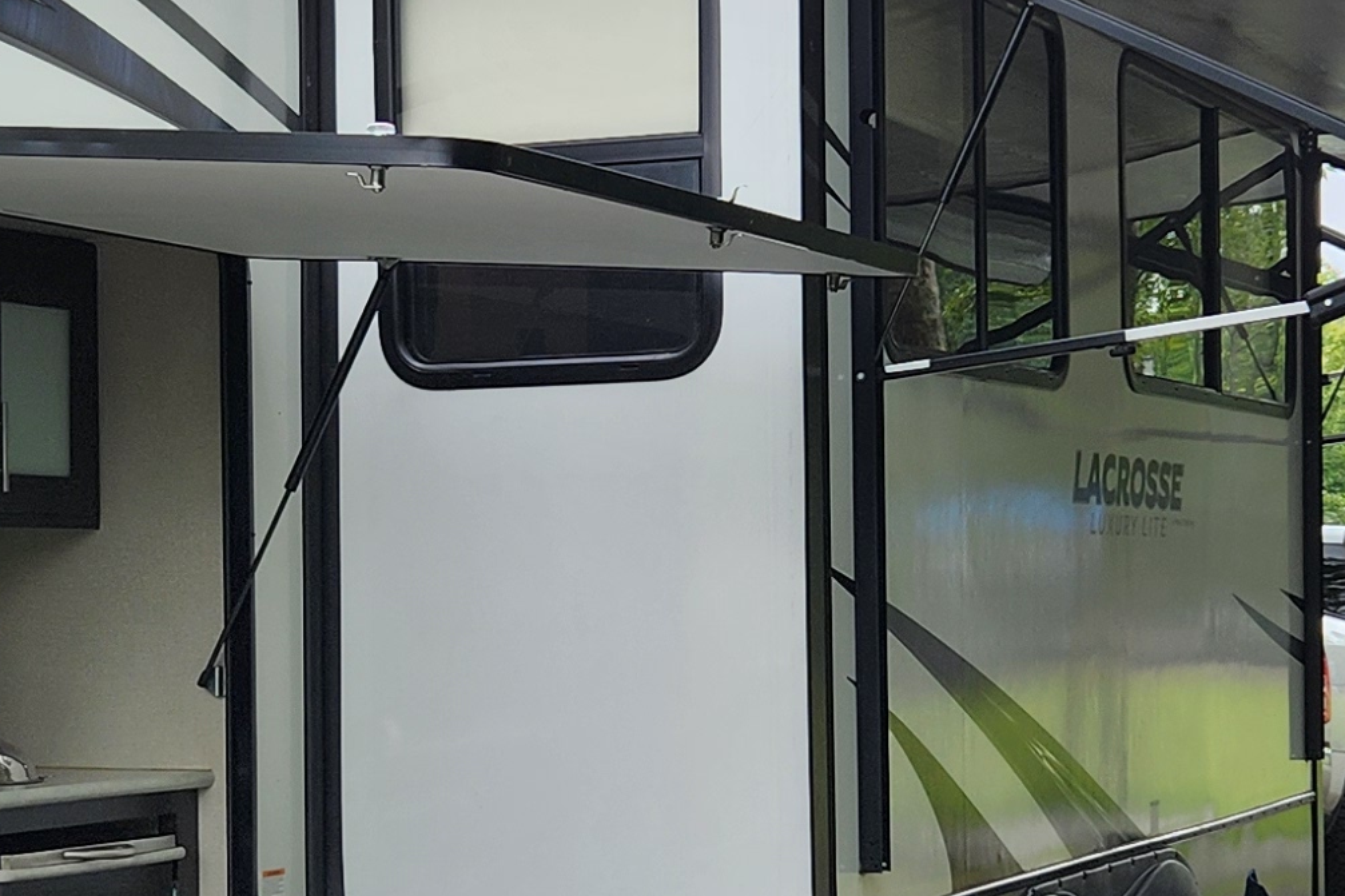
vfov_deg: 14.2
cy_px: 839
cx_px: 429
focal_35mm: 95
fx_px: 3548
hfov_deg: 21.4
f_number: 1.8
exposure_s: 1/455
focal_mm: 5.4
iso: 20
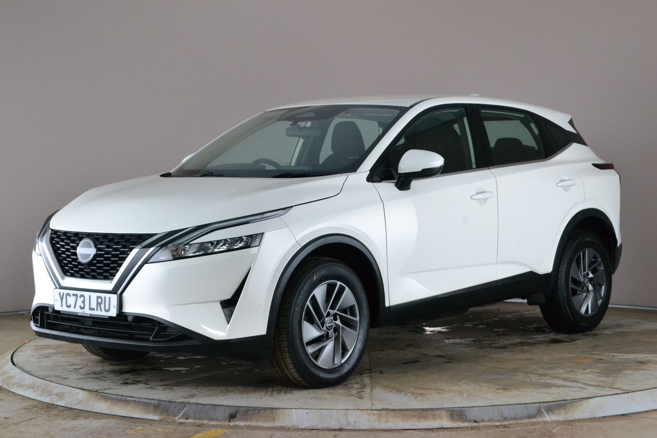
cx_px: 328
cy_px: 219
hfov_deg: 28.1
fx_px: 1314
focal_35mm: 72
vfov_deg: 18.9
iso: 2500
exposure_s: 1/50
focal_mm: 48
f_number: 11
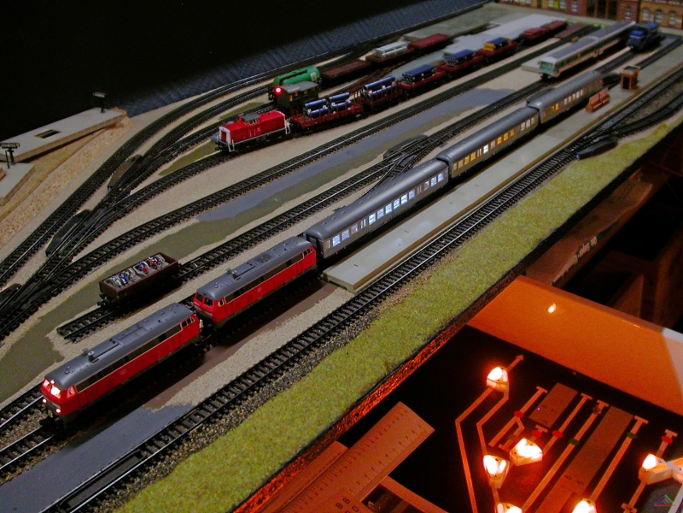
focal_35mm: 38
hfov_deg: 49.0
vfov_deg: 37.7
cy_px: 256
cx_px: 342
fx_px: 750
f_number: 2.6
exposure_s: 1/3.8
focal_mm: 7.85
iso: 156
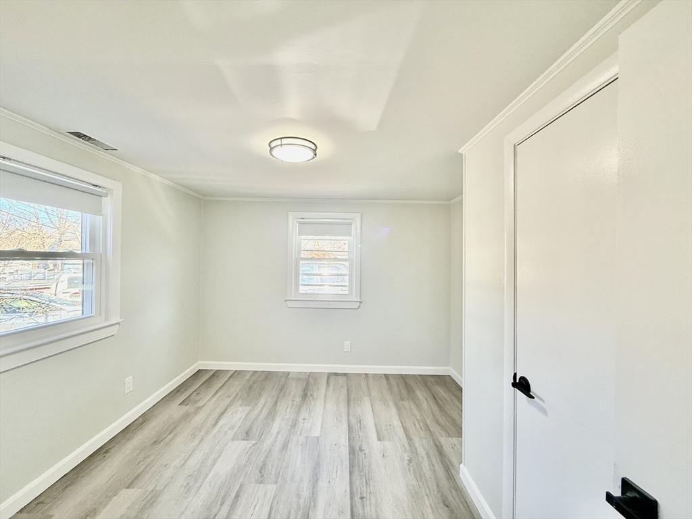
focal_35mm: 14
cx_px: 346
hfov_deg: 102.1
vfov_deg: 85.7
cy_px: 260
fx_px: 280
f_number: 2.2
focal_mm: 2.22
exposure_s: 1/120
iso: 200
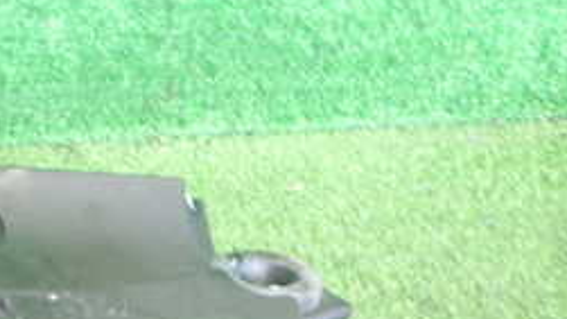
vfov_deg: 14.7
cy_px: 428
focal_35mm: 78
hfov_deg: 25.0
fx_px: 1172
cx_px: -84
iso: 500
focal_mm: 5.4
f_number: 2.3
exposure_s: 1/30
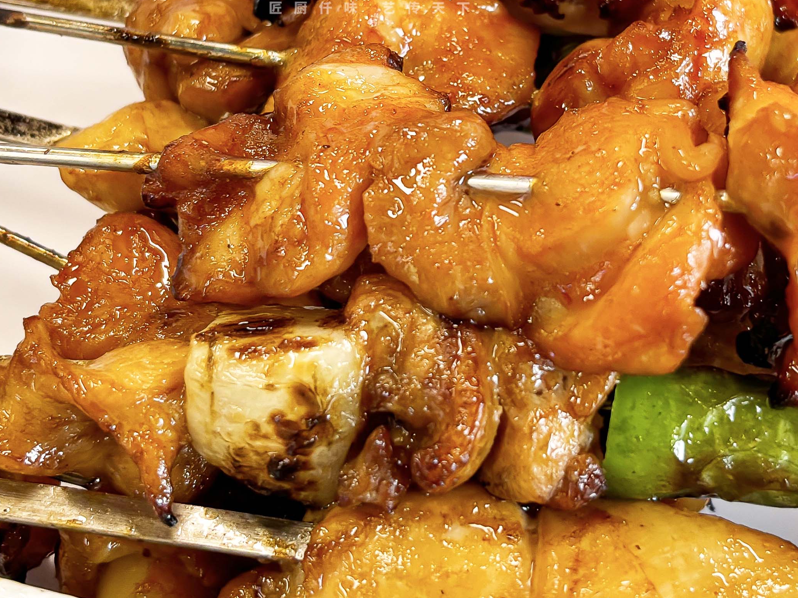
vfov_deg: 20.3
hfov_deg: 27.0
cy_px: 161
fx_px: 1660
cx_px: 494
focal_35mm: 72
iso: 40
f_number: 1.6
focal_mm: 5.96
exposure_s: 1/121
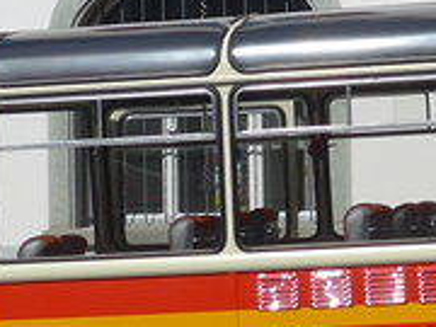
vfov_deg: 5.4
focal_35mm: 274
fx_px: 3451
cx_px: 419
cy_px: 31
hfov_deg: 7.2
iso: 80
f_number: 4
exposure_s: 1/2000
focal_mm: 8.4
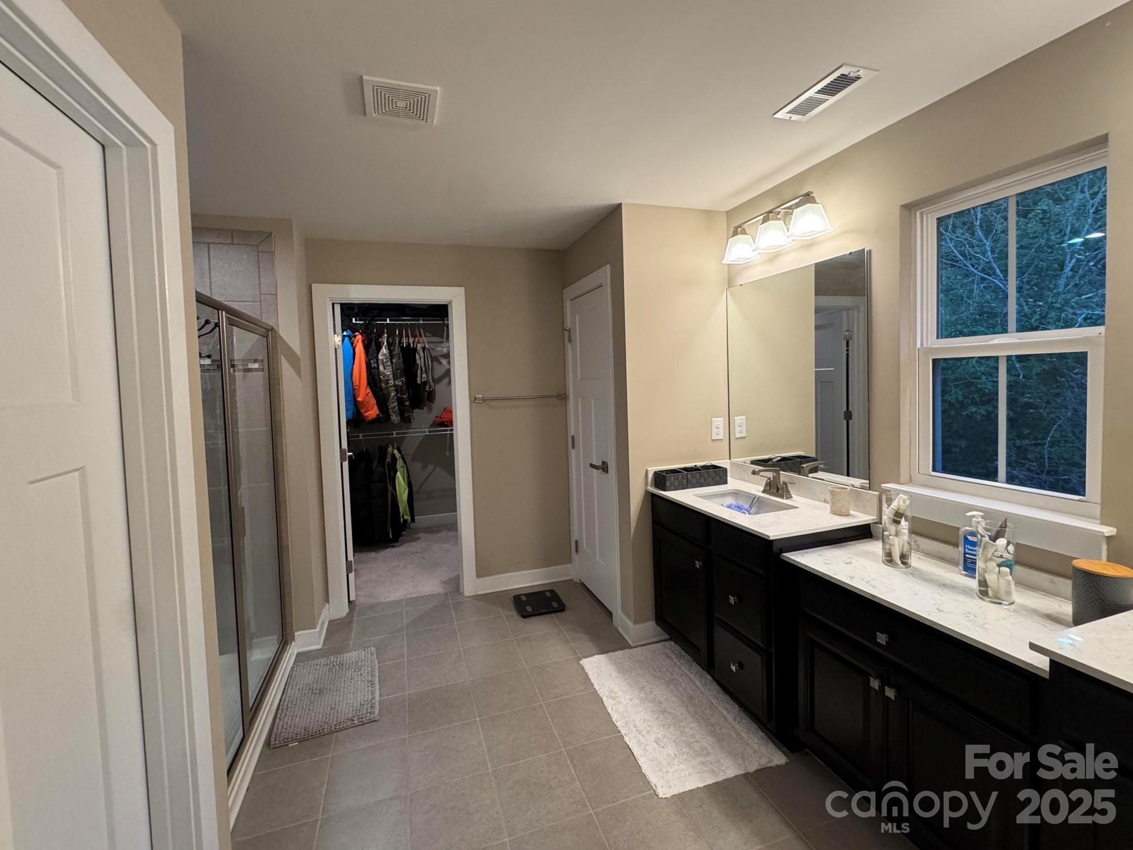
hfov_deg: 98.1
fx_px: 491
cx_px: 554
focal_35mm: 15
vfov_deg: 81.7
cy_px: 401
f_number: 2.2
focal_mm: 2.22
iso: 320
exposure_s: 1/120
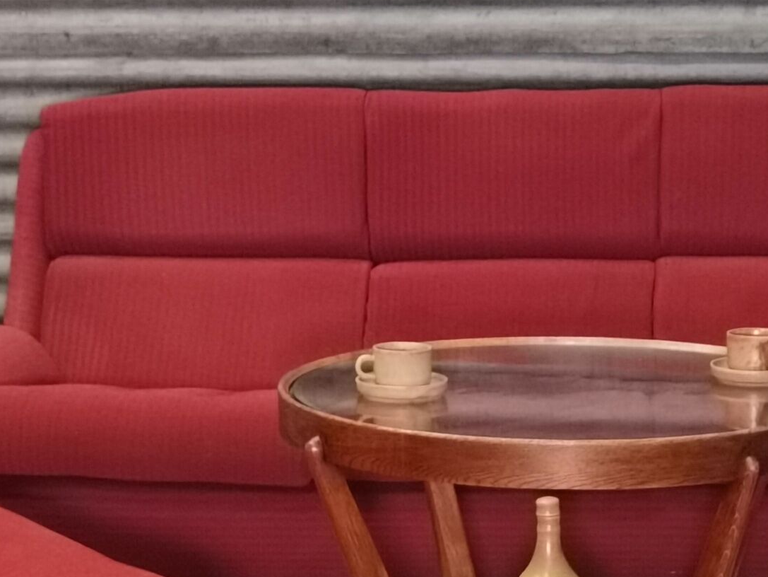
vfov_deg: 13.0
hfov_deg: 17.3
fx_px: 2508
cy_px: 514
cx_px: 562
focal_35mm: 113
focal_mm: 6.71
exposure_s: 1/33.3
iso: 640
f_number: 1.9
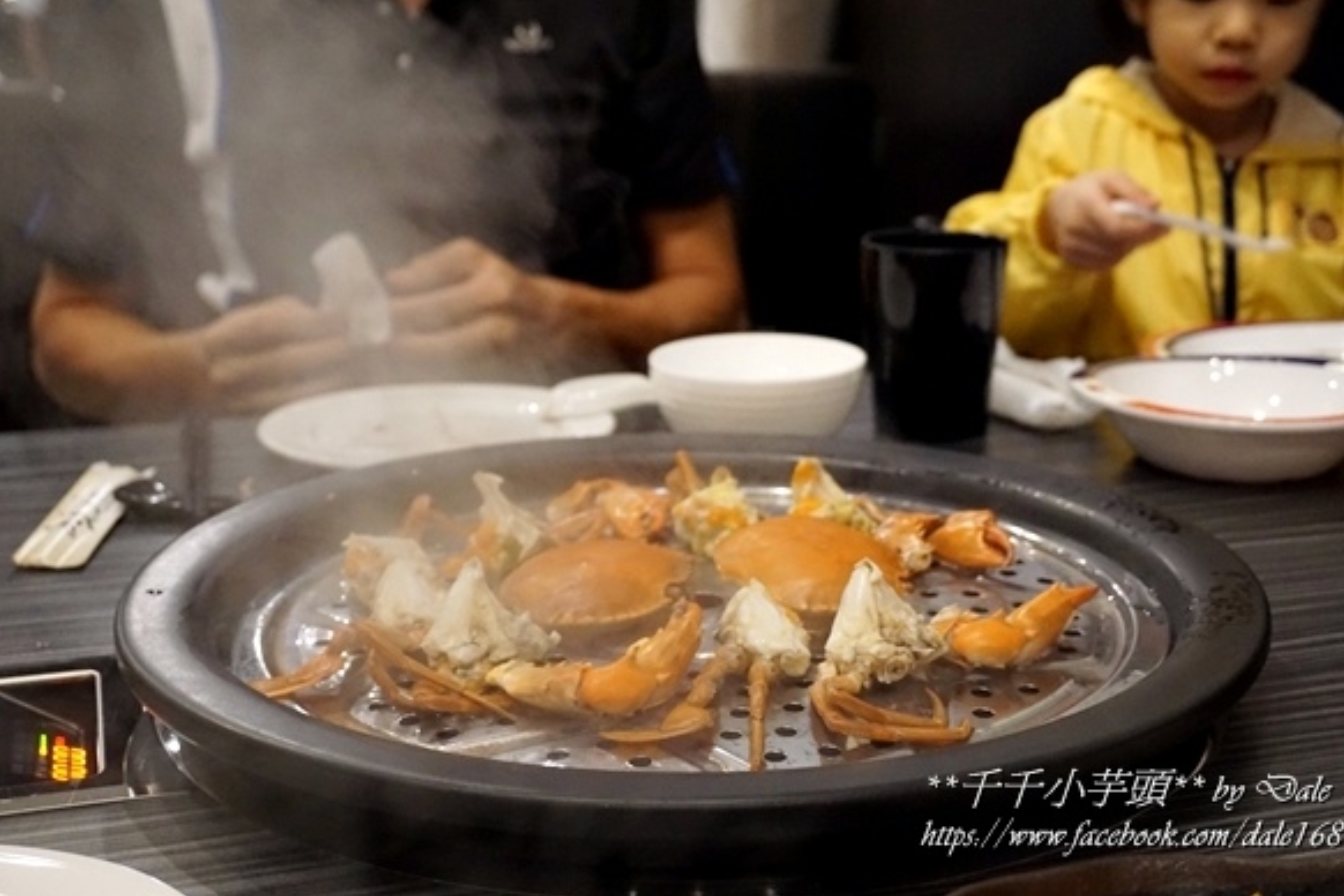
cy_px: 428
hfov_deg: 39.9
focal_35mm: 50
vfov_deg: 27.2
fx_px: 1849
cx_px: 688
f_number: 5
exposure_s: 1/80
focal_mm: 31
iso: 3200
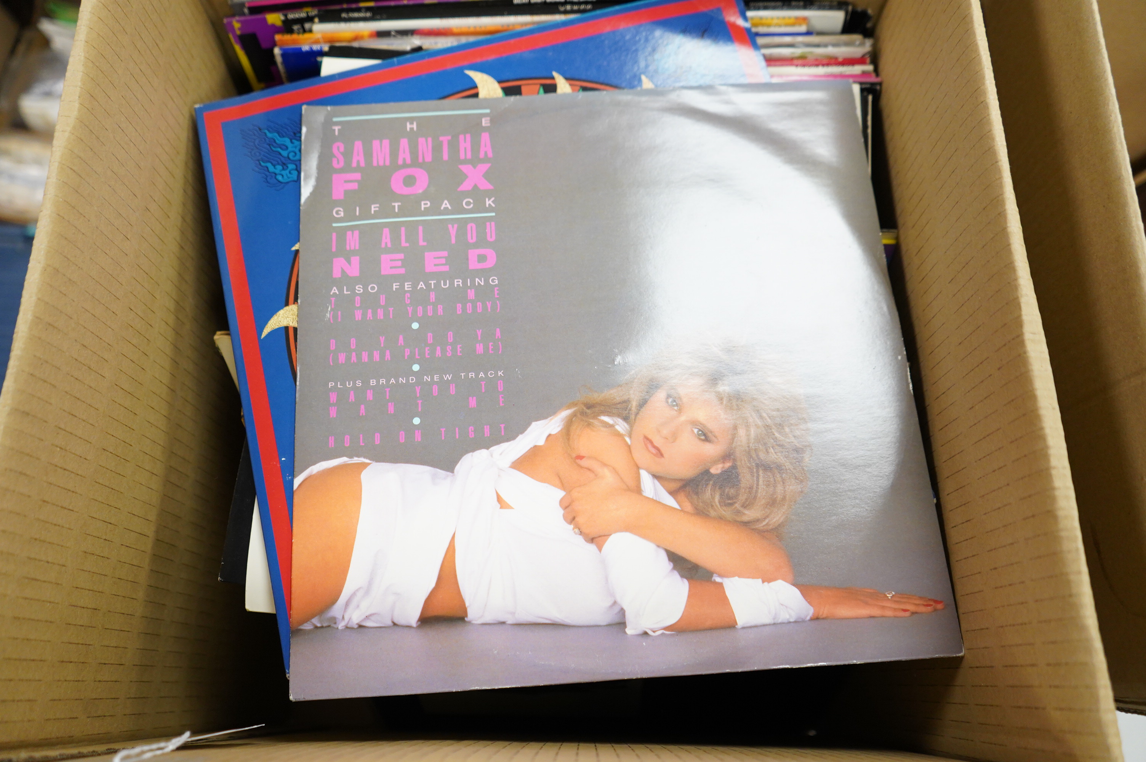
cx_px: 573
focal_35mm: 28
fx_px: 891
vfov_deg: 46.3
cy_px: 381
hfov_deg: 65.5
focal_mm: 28
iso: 2500
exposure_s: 1/320
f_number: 3.5
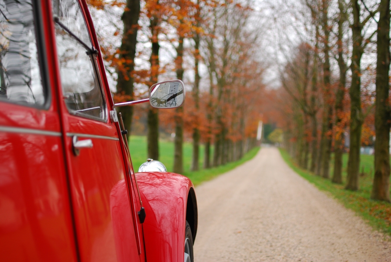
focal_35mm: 52
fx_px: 571
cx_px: 196
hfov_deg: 37.8
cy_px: 131
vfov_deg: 25.8
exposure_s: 1/160
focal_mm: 35
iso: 200
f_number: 1.8
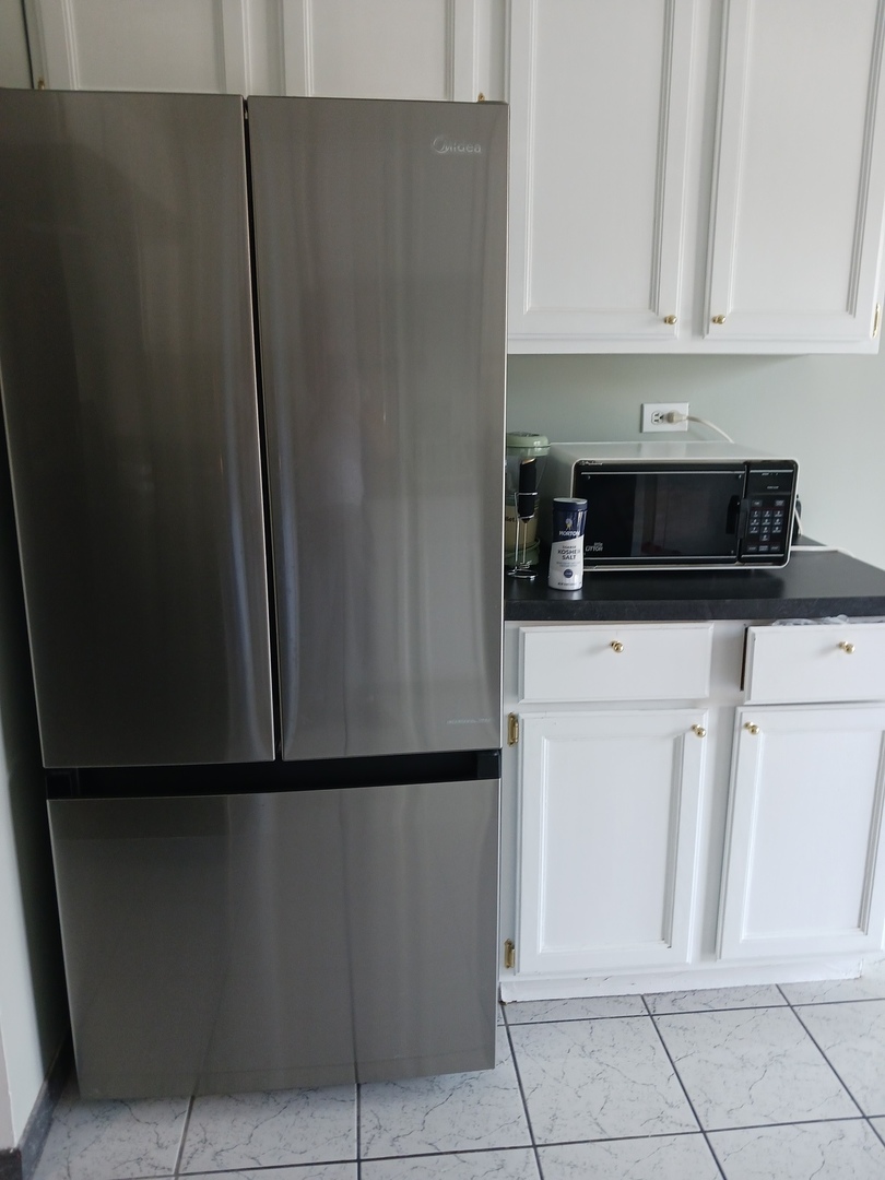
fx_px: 920
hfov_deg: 51.4
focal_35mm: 27
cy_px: 590
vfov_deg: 65.3
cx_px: 442
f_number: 1.8
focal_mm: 4
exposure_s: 1/30
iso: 200
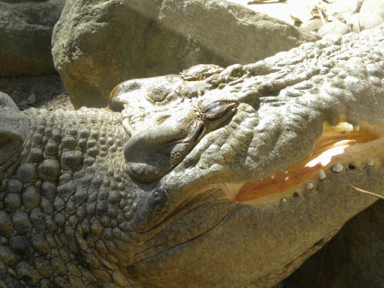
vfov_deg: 10.5
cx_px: 251
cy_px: 157
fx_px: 1564
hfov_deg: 14.0
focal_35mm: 141
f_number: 5.9
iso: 80
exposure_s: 1/134
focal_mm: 18.9
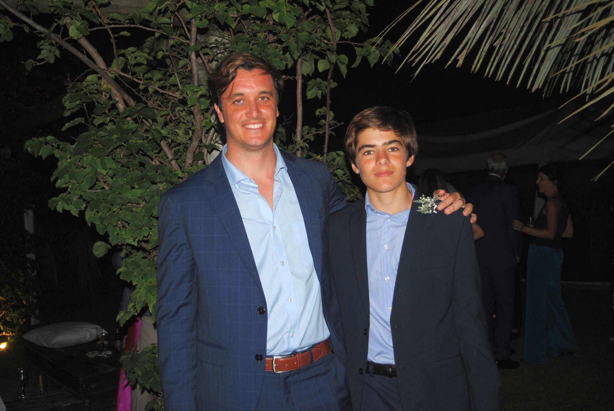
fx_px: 717
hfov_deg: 46.4
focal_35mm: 42
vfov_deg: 32.0
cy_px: 206
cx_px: 307
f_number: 4.2
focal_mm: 28
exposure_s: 1/60
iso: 200
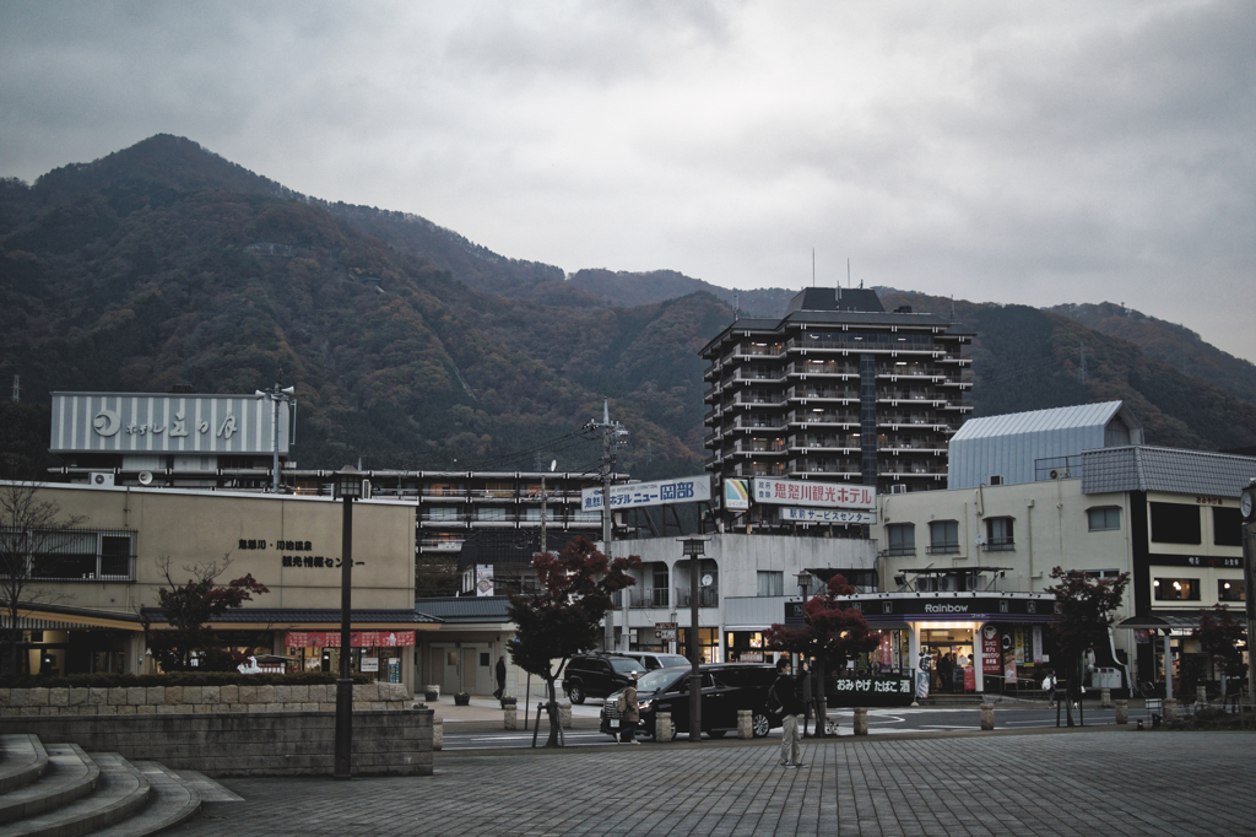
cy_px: 418
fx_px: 1709
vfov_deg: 27.5
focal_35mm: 49
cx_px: 628
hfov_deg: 40.4
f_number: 1.8
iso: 160
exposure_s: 1/160
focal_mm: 18.5
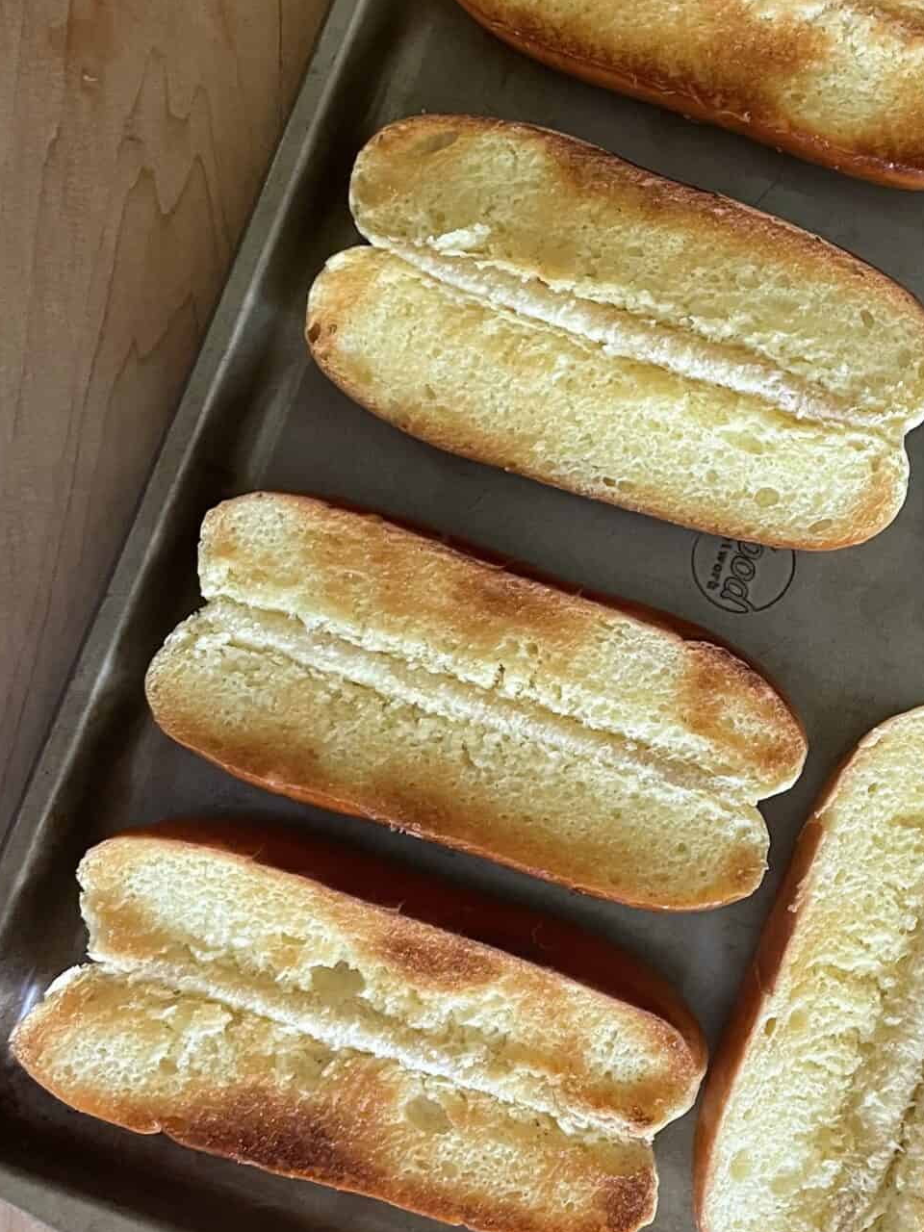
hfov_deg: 27.1
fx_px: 1851
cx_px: 822
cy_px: 597
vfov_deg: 36.8
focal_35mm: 52
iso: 250
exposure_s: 1/60
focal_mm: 4.2
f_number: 1.6
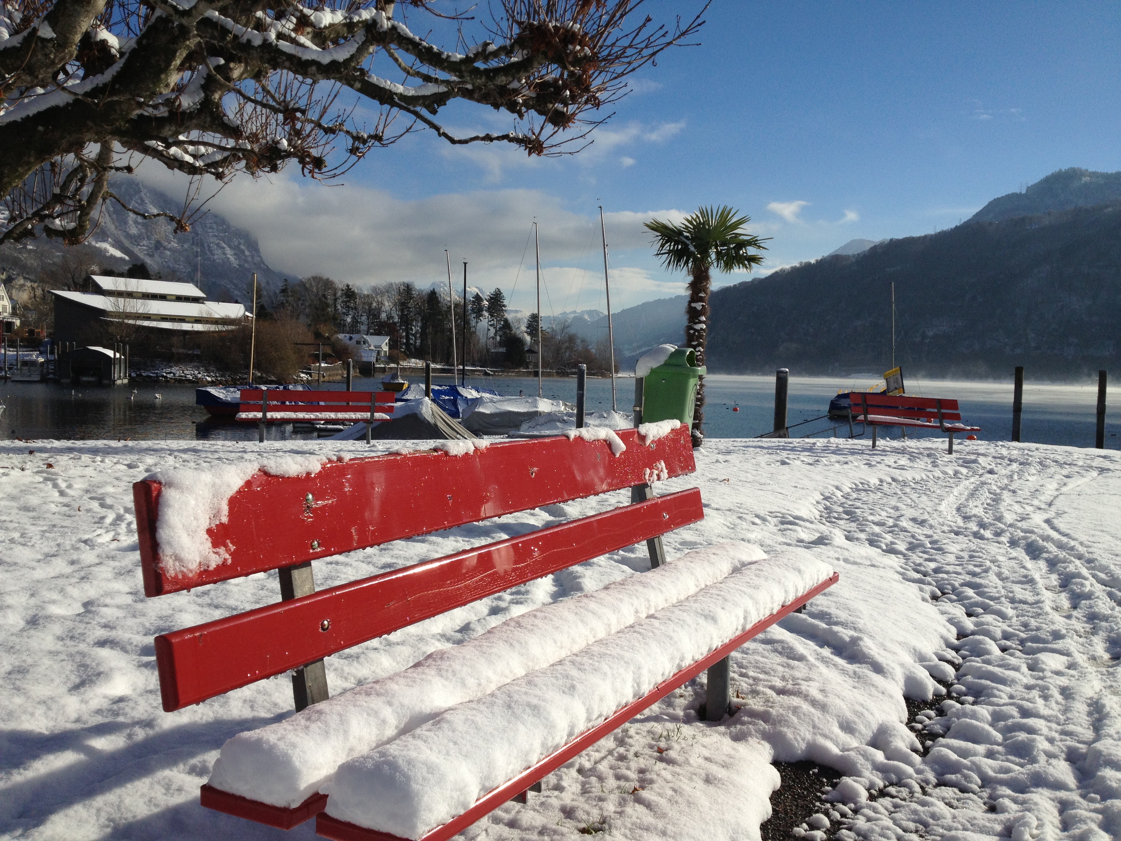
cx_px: 560
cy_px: 420
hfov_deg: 52.6
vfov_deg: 40.7
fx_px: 1133
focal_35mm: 35
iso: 50
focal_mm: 4.28
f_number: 2.4
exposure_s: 1/4255
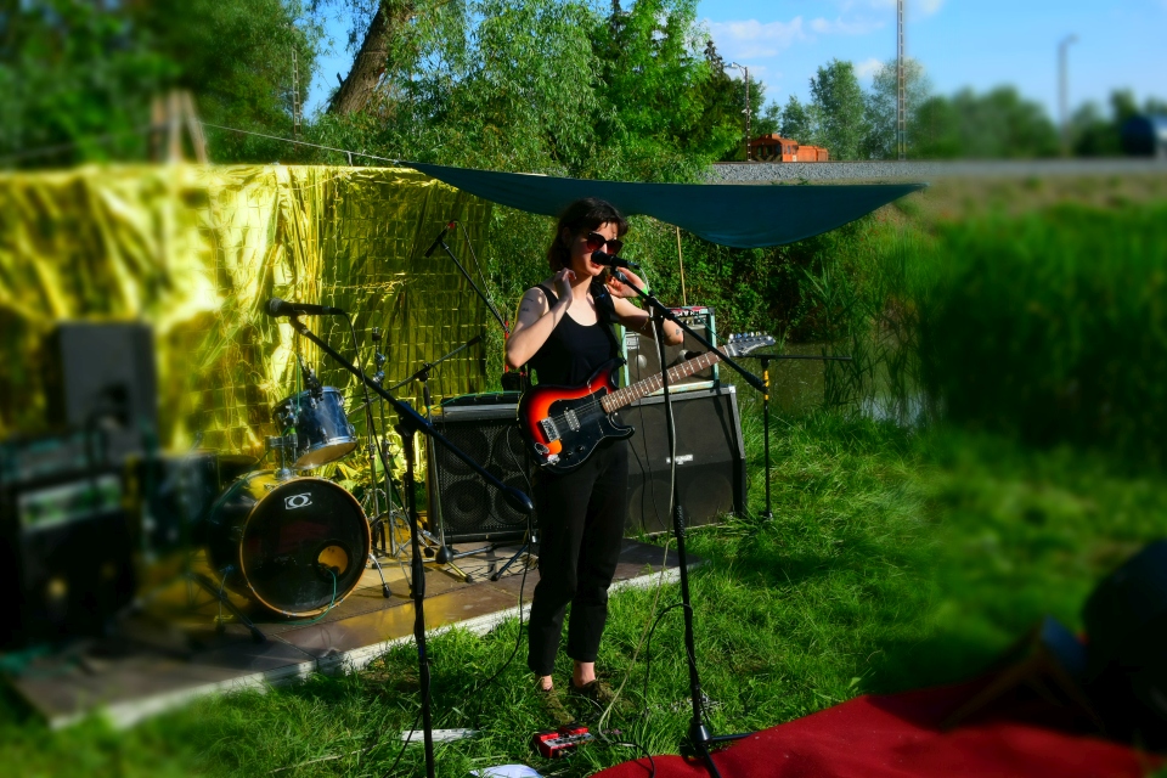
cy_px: 389
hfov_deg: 49.6
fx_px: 1264
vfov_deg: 34.2
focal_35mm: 39
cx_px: 584
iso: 400
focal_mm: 26
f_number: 11
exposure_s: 1/400
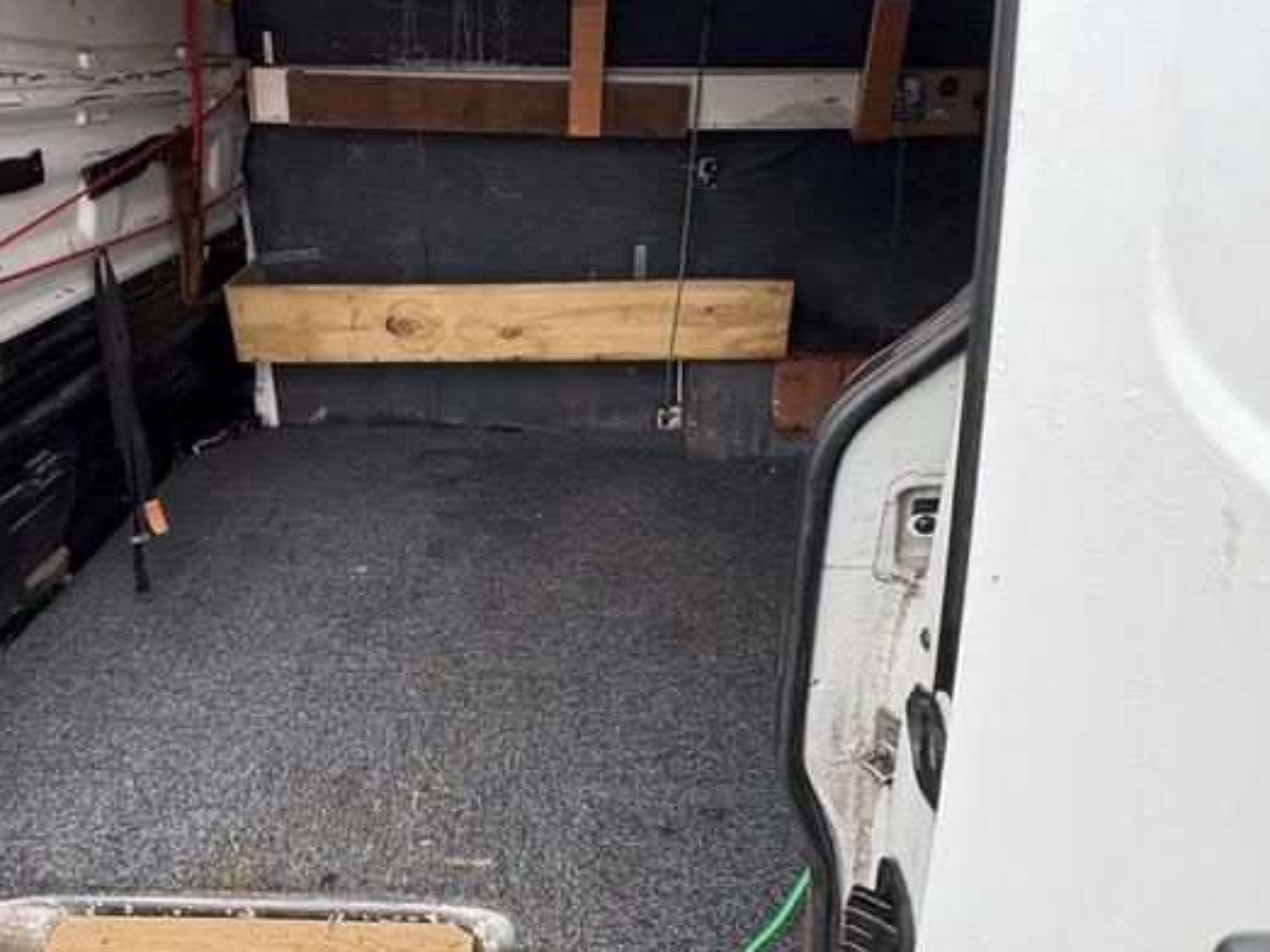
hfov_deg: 71.0
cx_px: 522
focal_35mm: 24
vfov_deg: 56.0
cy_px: 342
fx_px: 880
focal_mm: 2.22
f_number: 2.2
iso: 250
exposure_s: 1/72
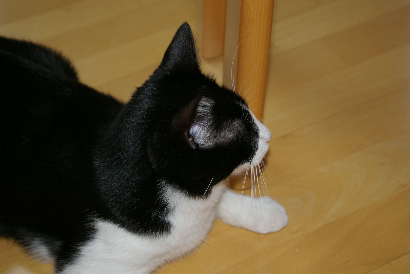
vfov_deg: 21.1
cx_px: 205
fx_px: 735
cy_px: 137
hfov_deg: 31.2
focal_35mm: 64
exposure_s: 1/60
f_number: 4.5
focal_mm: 43
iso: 200
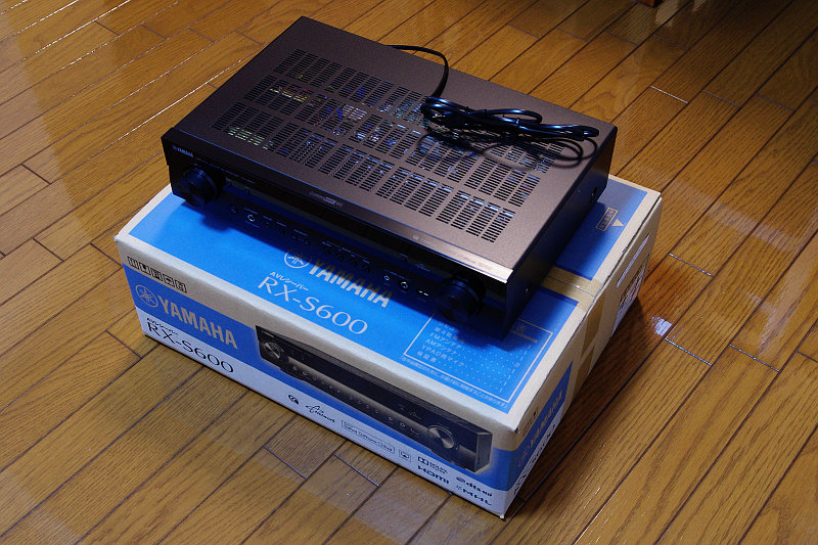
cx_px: 409
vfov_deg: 29.2
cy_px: 272
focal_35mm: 46
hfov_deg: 42.8
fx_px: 1045
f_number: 7.1
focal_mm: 31
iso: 800
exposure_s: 1/10
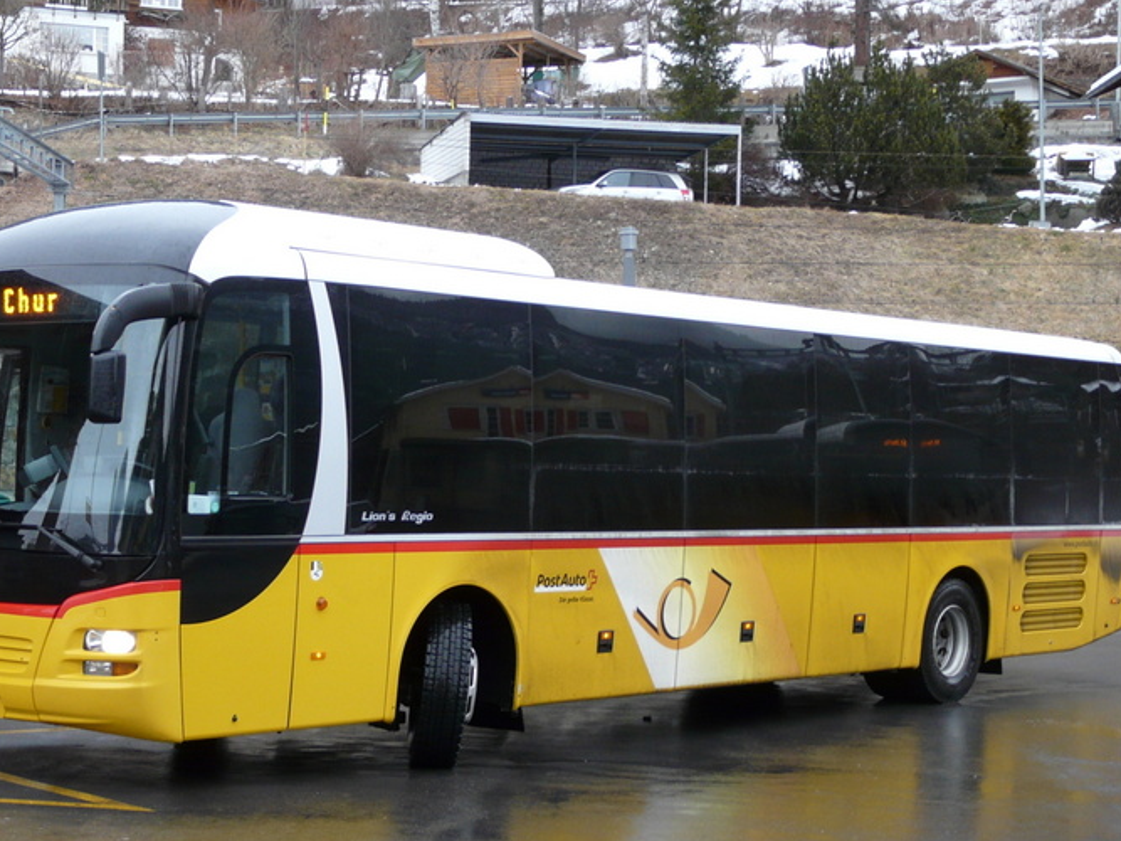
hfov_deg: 28.2
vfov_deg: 21.3
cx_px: 518
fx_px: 2234
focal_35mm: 69
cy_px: 495
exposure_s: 1/50
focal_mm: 7.5
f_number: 3.2
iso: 100
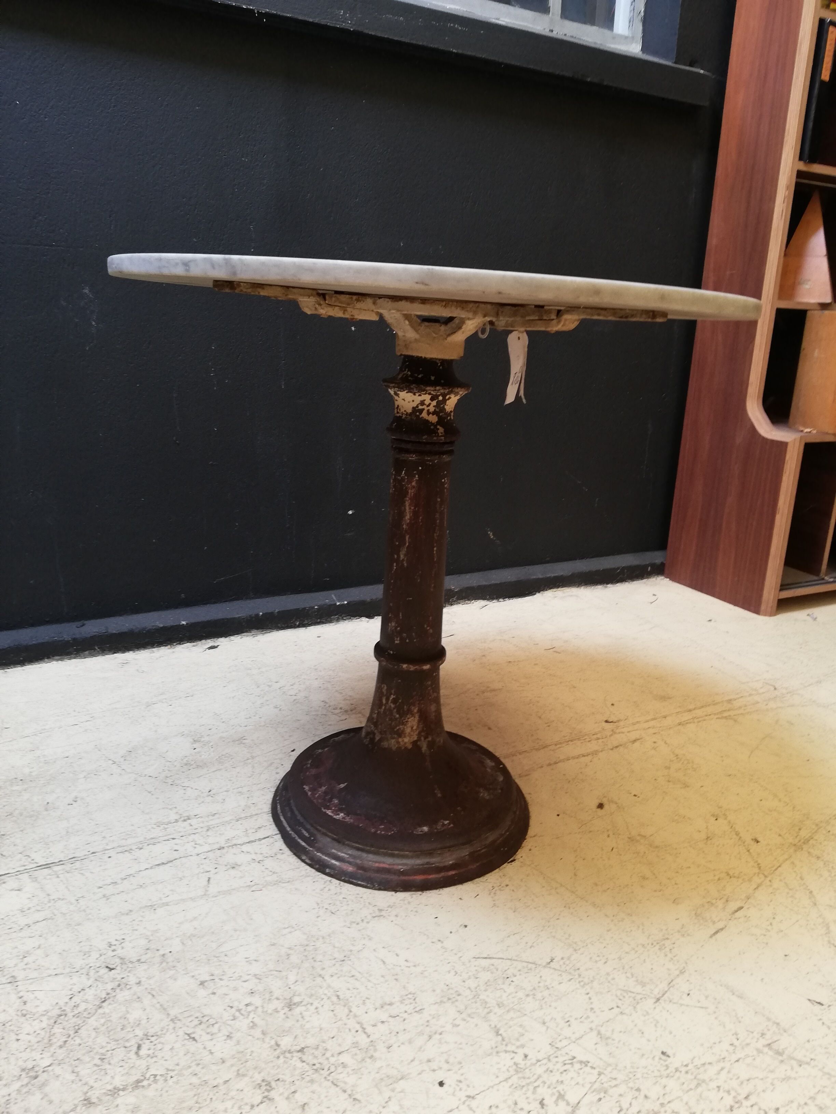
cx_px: 418
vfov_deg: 67.3
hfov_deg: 53.1
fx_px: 837
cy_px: 557
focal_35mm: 26
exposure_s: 1/33.3
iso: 160
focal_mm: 3.81
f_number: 2.2
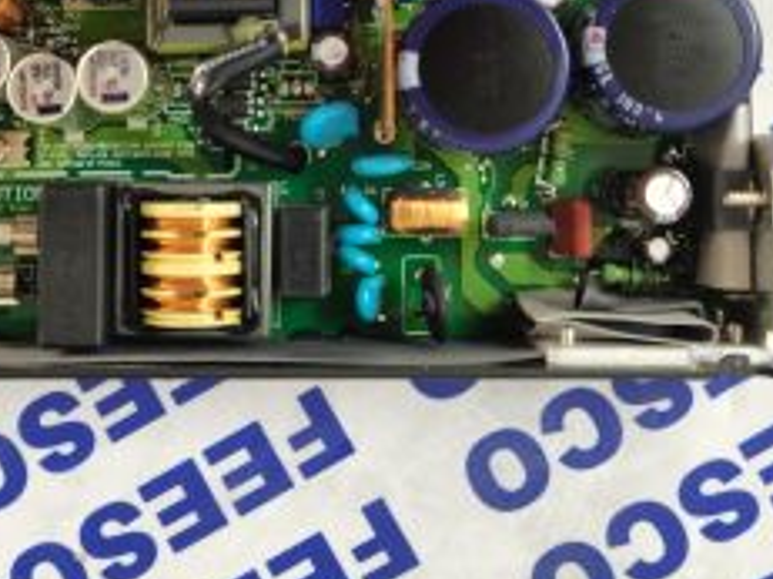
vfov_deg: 31.5
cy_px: 137
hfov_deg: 41.8
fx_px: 1004
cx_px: 294
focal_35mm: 45
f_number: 1.8
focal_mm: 5.58
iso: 1000
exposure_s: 1/24
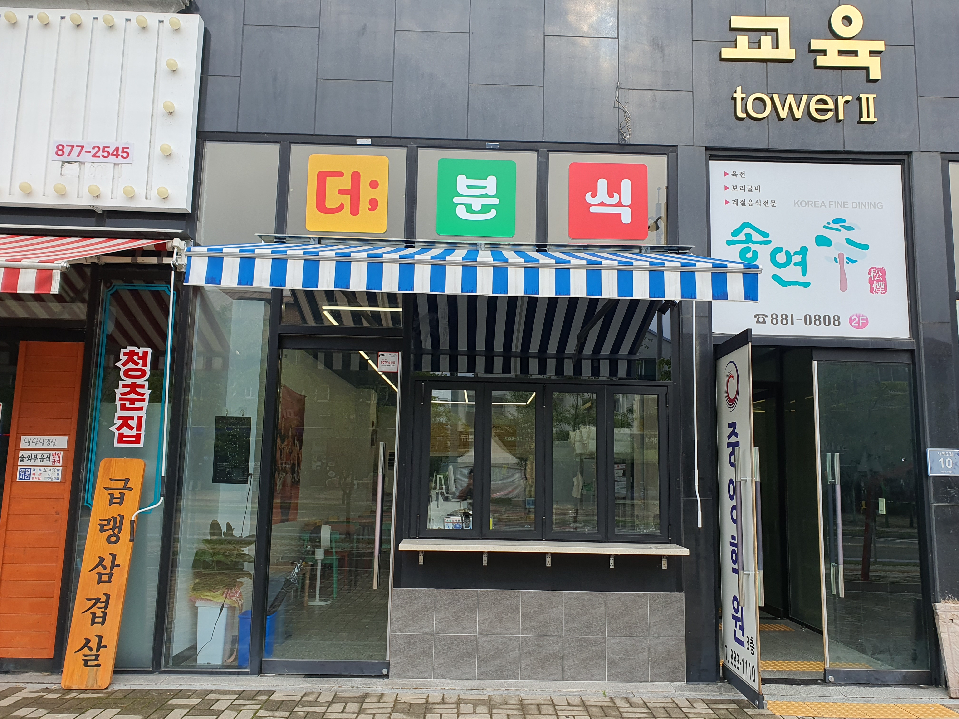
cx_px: 480
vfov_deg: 53.1
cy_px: 360
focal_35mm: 26
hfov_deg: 67.3
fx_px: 720
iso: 50
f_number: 2.4
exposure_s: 1/670
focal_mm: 4.3
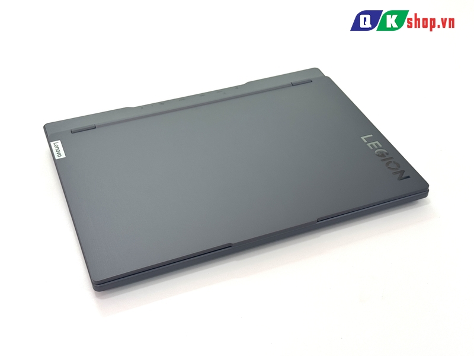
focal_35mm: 48
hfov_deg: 39.7
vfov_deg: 30.3
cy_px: 178
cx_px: 237
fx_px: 657
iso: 50
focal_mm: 6.76
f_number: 1.78
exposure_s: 1/121
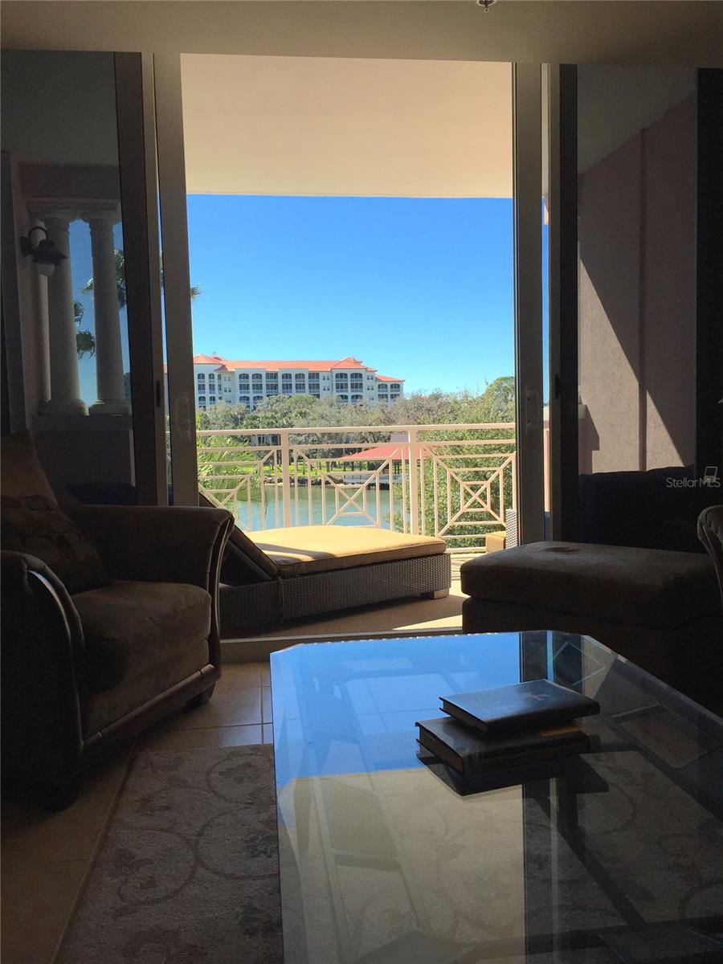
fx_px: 808
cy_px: 482
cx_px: 362
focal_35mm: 29
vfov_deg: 61.7
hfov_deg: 48.2
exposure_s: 1/1364
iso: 32
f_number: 2.2
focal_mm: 4.15
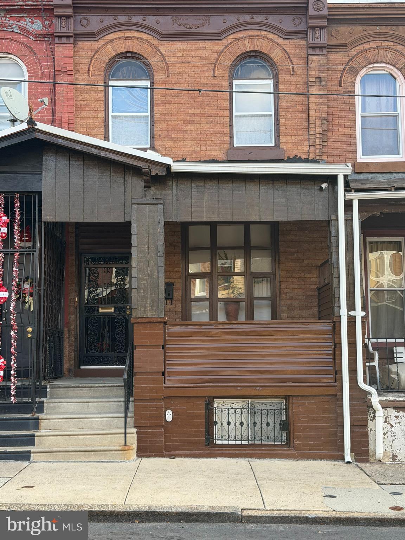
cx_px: 202
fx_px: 749
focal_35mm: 48
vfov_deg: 39.7
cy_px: 270
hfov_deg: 30.3
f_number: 1.78
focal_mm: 6.76
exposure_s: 1/396
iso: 64
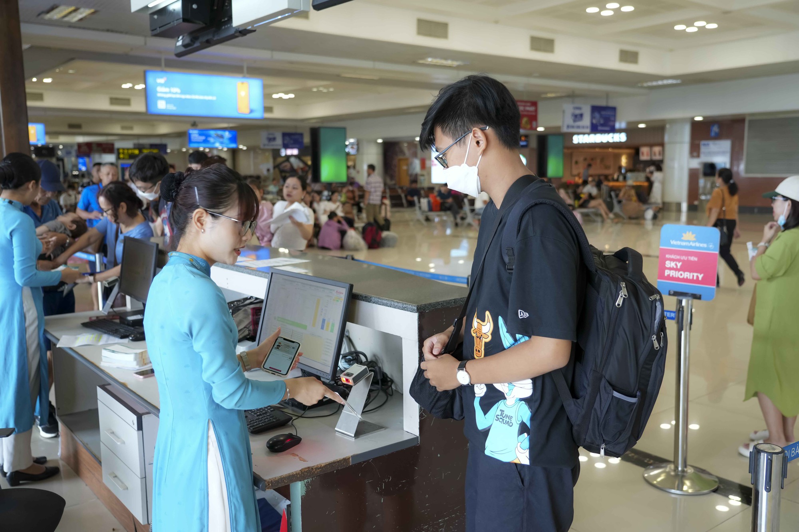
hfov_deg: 58.7
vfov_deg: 41.1
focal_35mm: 32
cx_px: 400
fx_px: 710
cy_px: 266
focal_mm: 32
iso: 640
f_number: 4
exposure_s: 1/125
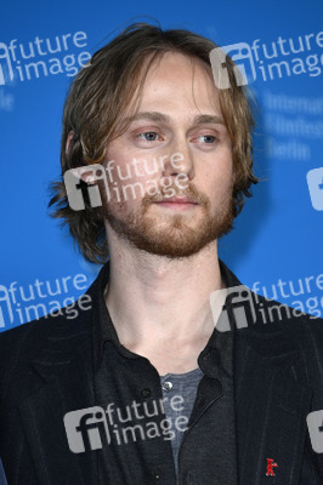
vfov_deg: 6.9
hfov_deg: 4.6
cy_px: 242
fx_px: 4044
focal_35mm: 300
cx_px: 162
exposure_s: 1/250
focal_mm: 300
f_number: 5.6
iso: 1000
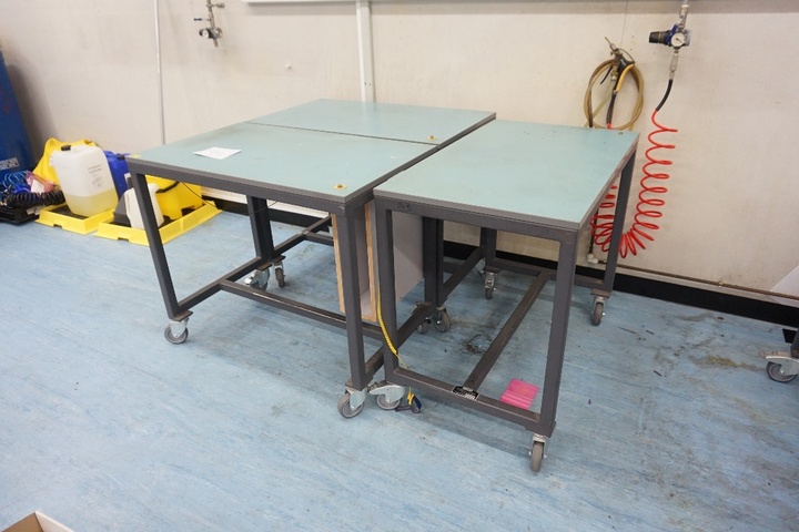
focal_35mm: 24
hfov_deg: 73.7
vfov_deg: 53.1
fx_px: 533
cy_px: 266
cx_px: 400
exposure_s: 1/160
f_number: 4
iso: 1600
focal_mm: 16
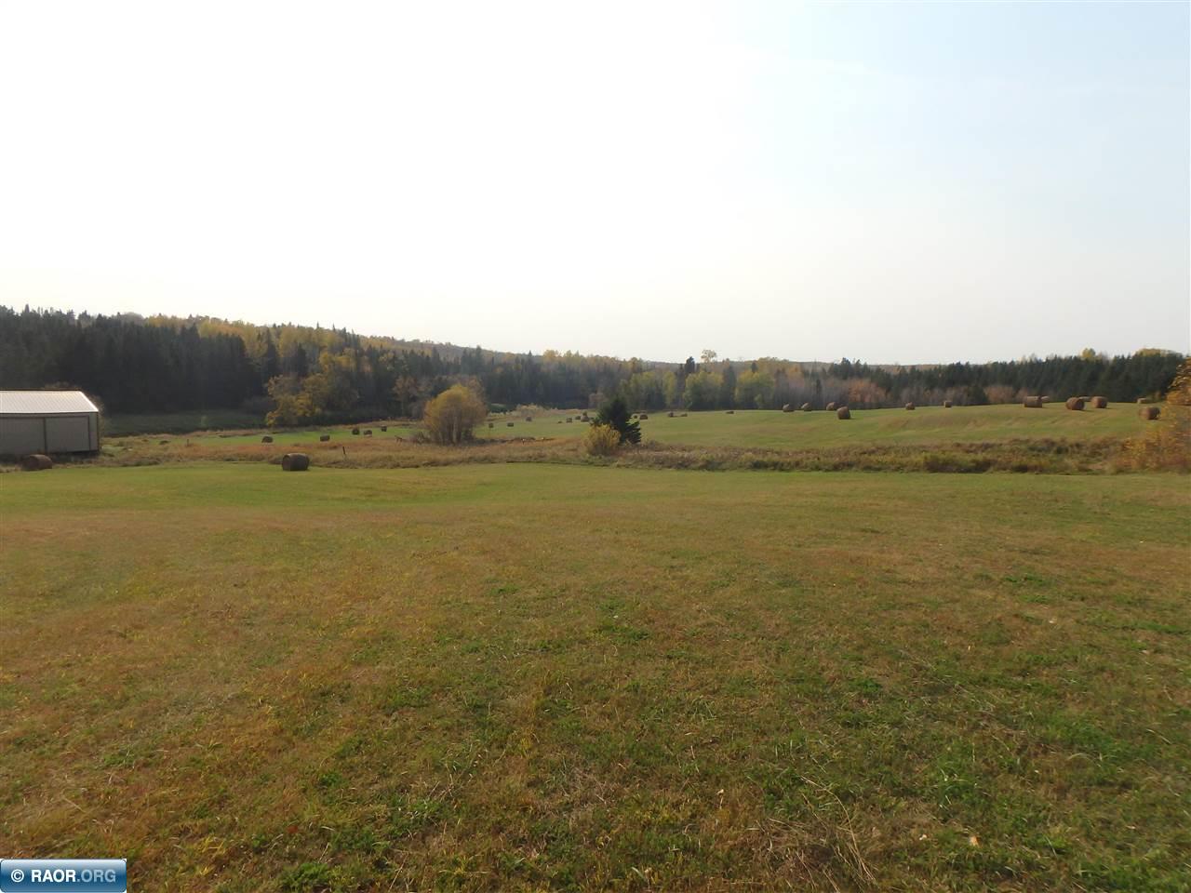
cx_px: 596
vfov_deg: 63.4
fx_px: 723
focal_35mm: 21
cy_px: 446
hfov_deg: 79.0
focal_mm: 3.7
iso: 125
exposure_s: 1/500
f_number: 6
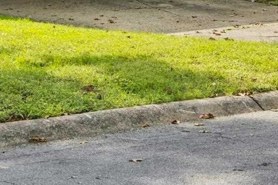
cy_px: -142
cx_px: 178
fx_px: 1104
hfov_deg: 14.3
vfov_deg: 9.2
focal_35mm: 143
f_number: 8
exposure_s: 1/40
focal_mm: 21.9
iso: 200
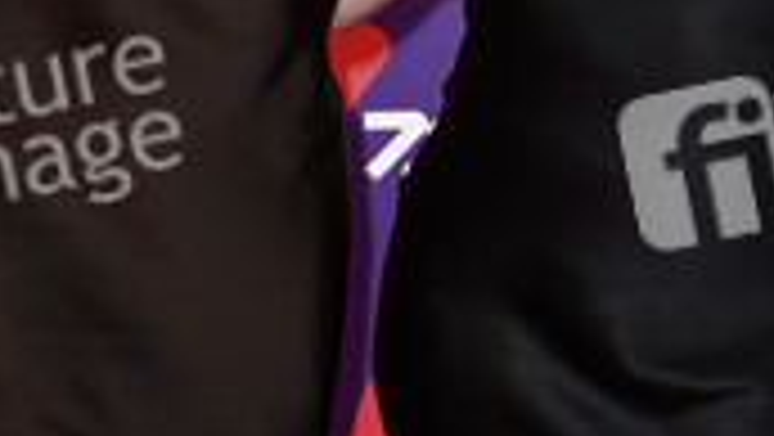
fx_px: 4251
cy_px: -81
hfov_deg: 10.4
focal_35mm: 207
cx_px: 441
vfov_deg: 5.8
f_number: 5.6
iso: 640
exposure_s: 1/250
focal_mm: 85
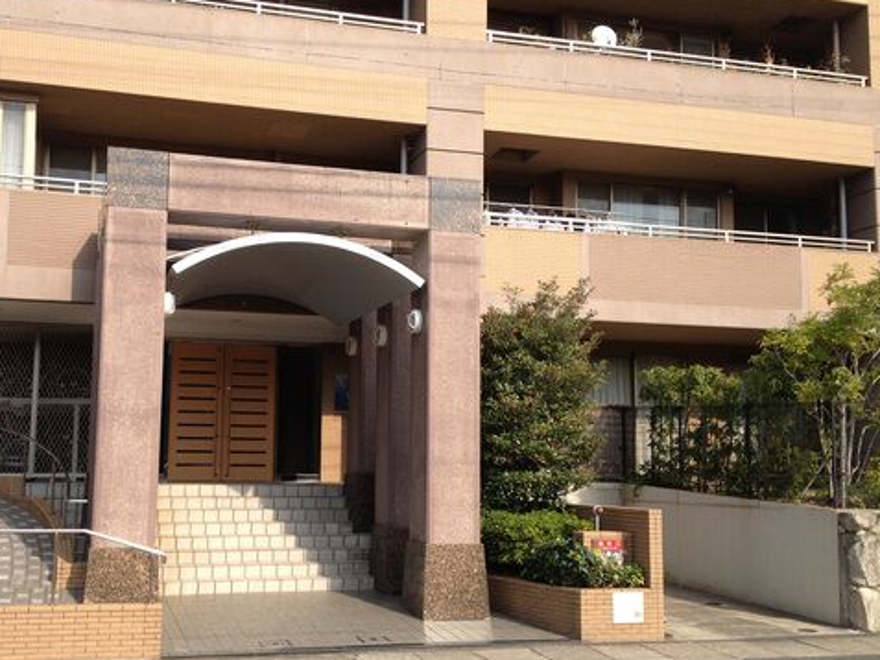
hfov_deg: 42.7
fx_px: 1119
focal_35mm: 44
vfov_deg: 32.9
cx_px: 356
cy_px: 359
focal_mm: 4.28
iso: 50
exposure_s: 1/905
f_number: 2.4
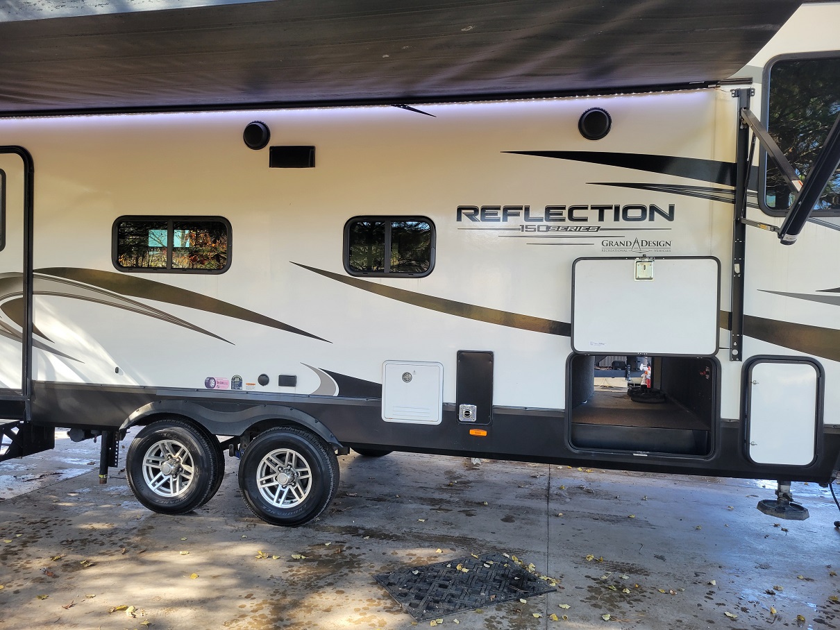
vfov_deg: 53.1
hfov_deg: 67.3
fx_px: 631
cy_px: 315
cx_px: 420
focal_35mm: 26
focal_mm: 5.4
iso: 80
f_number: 1.8
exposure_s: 1/120
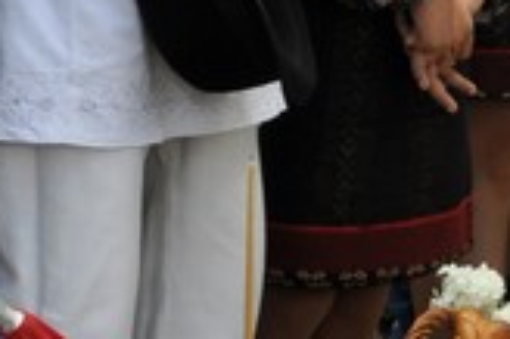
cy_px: -387
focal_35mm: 570
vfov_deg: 2.4
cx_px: 656
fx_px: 8067
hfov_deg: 3.6
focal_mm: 52
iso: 200
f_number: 6.3
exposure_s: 1/200
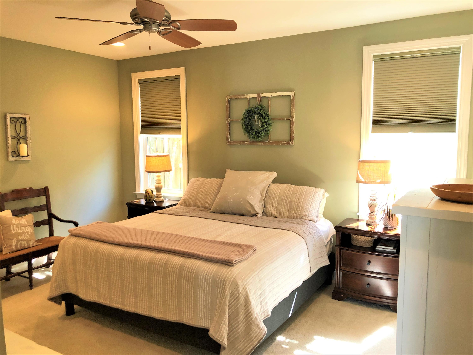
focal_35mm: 28
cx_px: 236
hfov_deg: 63.4
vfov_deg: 49.7
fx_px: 383
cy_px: 178
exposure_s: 1/30
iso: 32
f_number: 1.8
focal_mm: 3.99
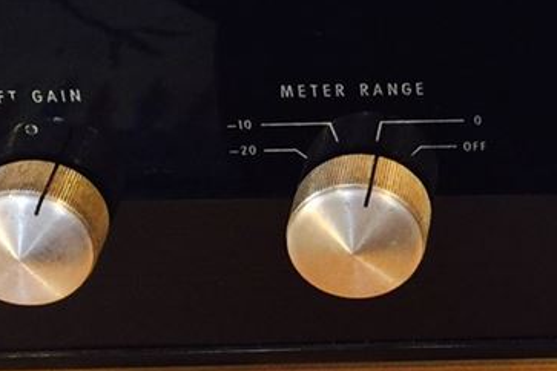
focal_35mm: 133
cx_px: 755
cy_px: -314
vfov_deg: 9.7
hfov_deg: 14.7
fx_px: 2058
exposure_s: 1/15
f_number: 2.2
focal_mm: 4.15
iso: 32
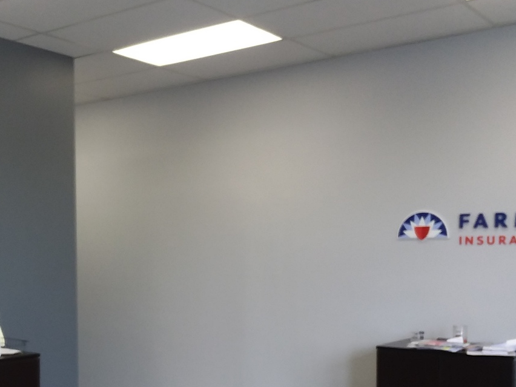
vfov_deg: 29.0
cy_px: 309
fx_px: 730
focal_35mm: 49
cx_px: 177
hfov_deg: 38.5
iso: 40
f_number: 1.9
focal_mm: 2.47
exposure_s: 1/40
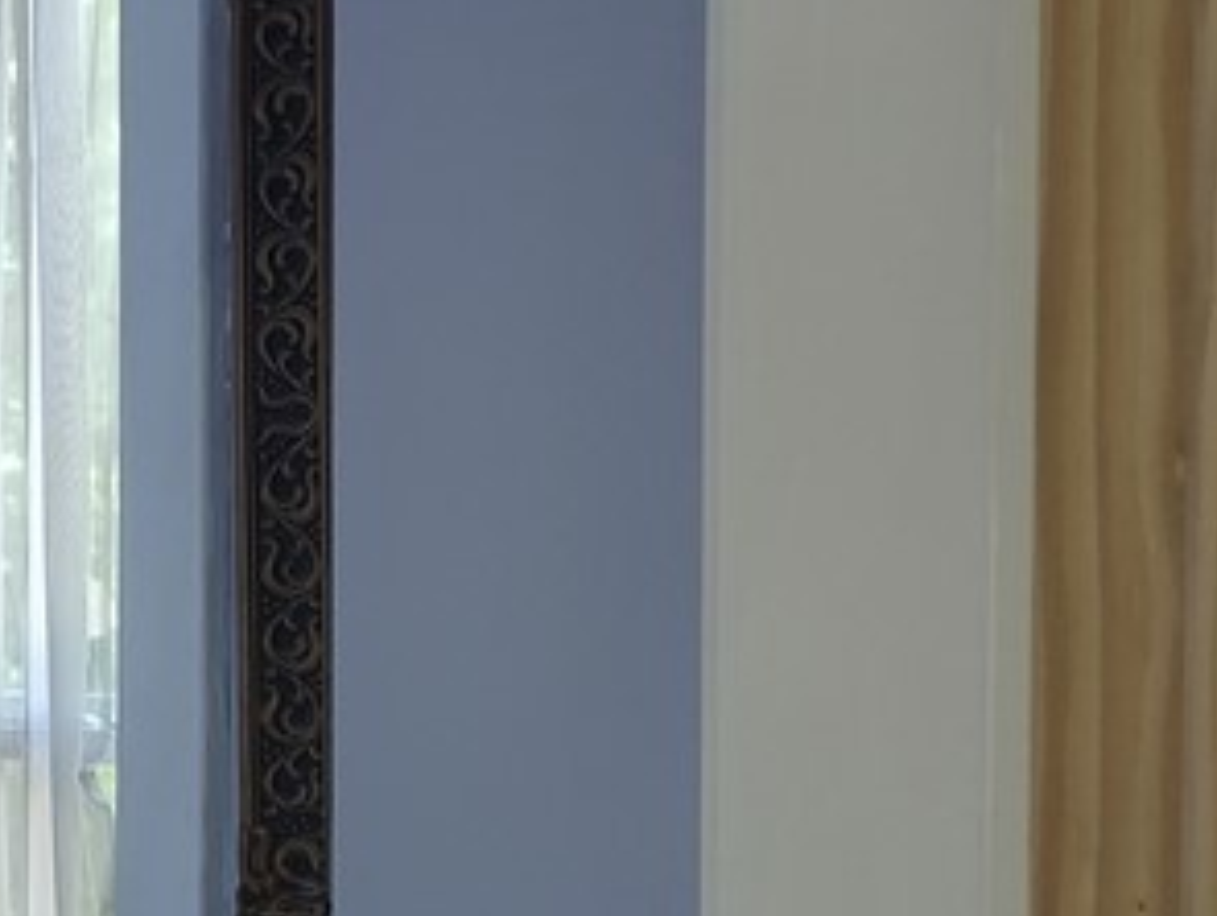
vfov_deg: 17.6
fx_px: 2922
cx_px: -89
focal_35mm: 83
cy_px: 817
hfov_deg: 22.3
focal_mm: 5.56
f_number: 1.8
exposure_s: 1/60
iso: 916
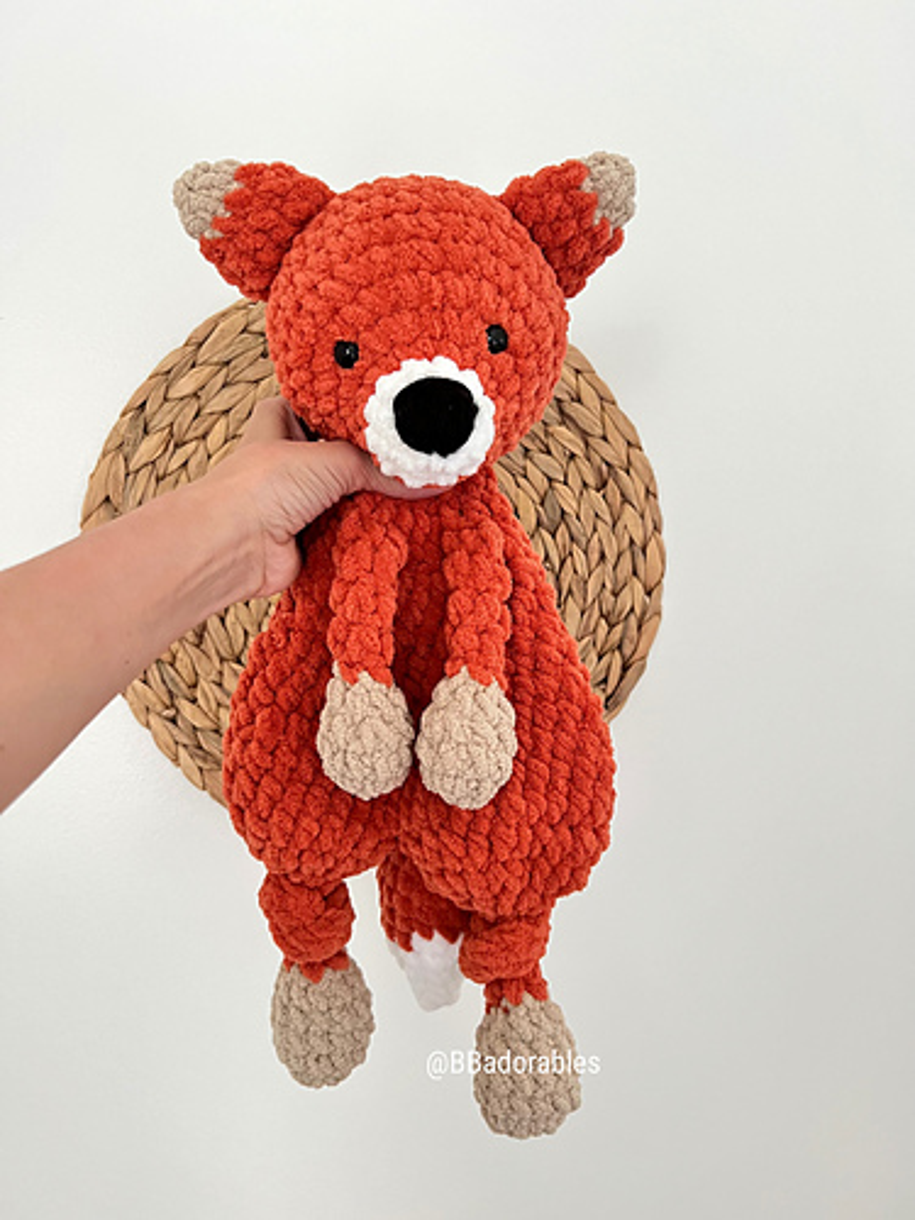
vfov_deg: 67.3
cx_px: 458
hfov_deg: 53.1
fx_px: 916
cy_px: 610
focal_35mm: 26
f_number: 1.5
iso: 500
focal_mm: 5.7
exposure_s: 1/60
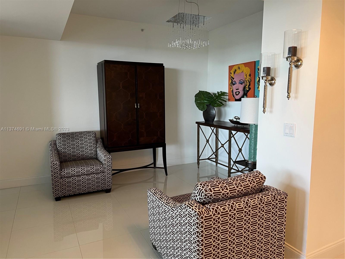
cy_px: 130
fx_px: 259
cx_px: 172
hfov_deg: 67.3
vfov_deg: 53.1
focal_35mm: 26
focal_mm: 5.7
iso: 80
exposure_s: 1/60
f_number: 1.5
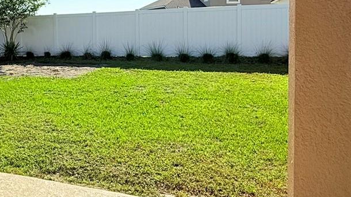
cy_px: 49
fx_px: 372
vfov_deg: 29.2
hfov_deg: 48.5
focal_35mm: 40
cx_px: 87
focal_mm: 2.22
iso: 50
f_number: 2.2
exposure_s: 1/3891
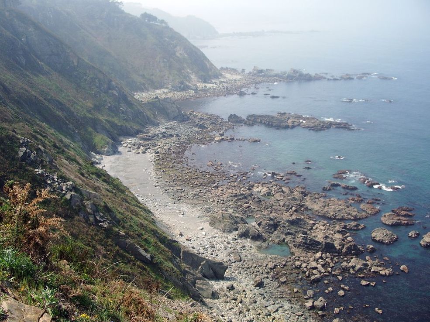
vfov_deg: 40.7
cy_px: 161
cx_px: 215
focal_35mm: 35
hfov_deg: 52.6
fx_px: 435
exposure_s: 1/250
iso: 50
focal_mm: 5.8
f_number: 4.3
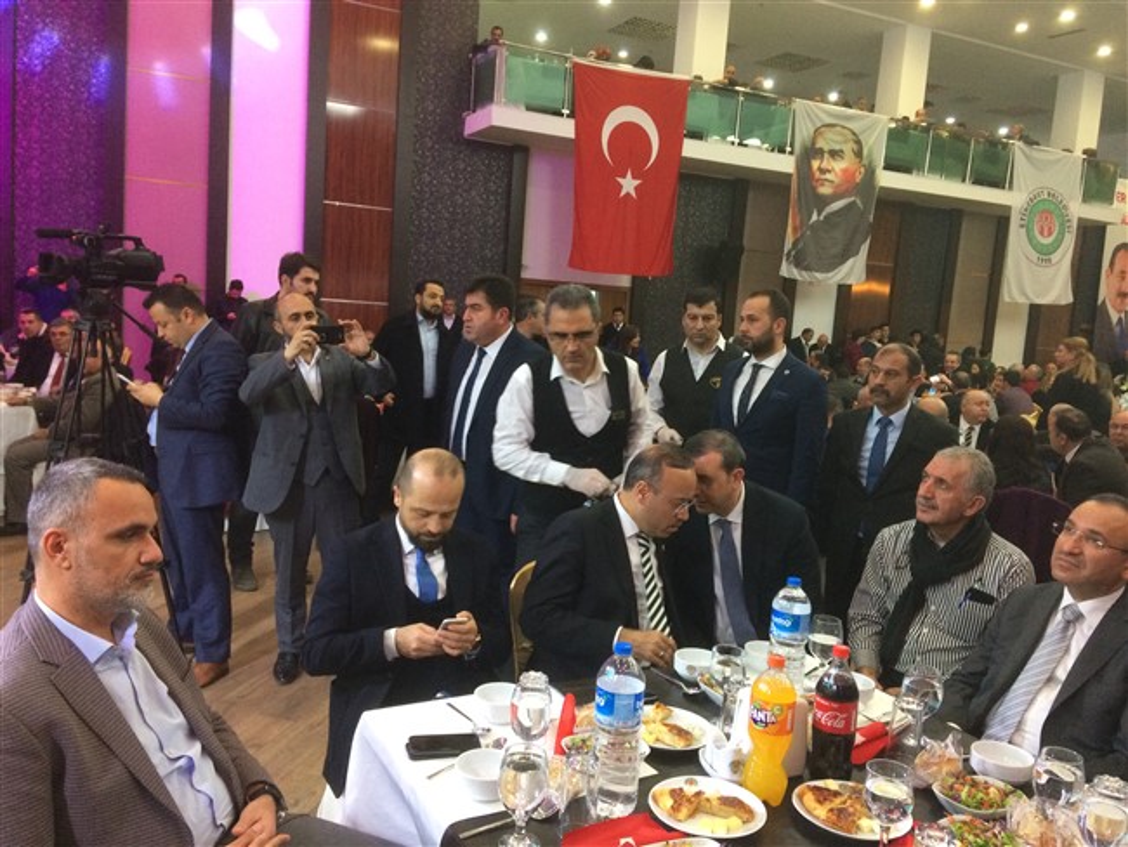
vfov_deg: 48.3
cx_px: 564
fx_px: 945
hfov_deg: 61.6
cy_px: 424
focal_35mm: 29
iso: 250
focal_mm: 4.15
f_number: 2.2
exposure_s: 1/33
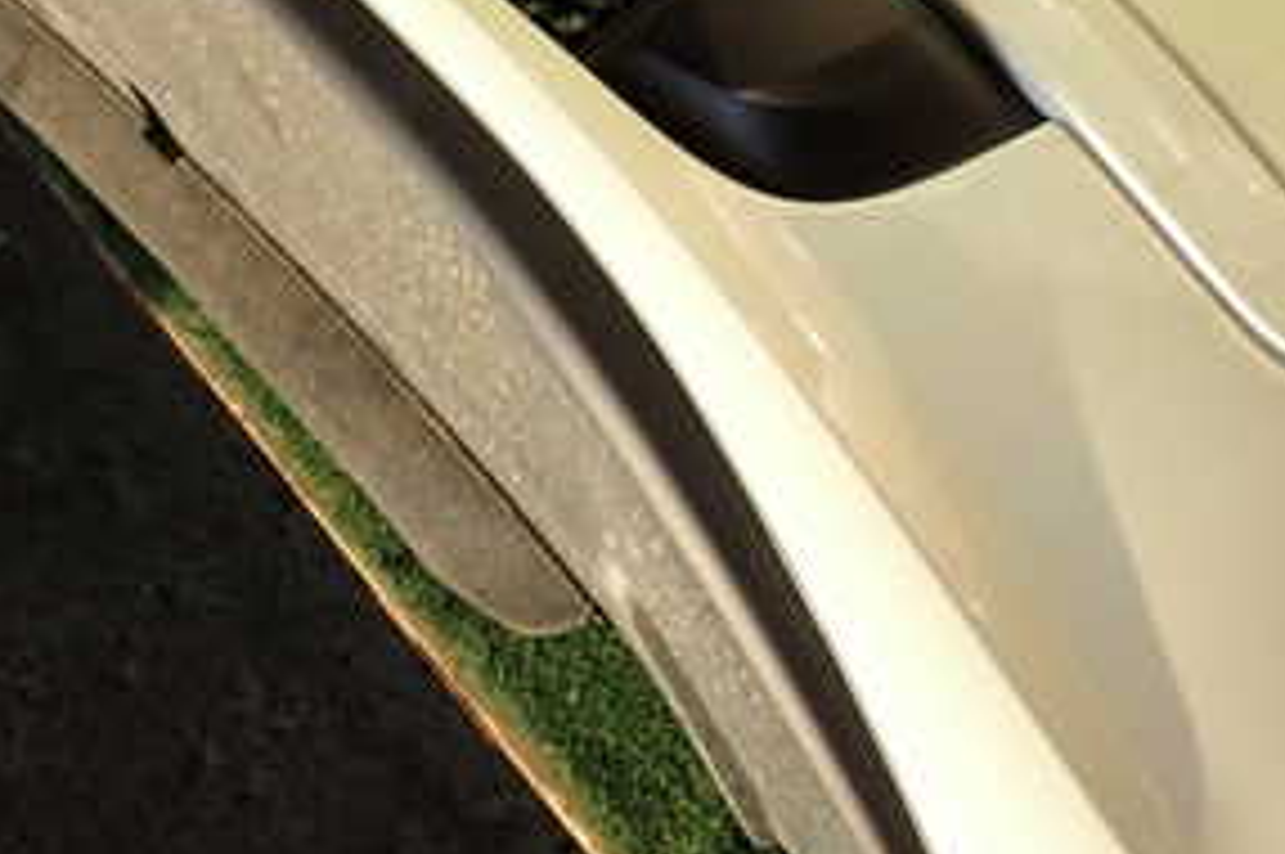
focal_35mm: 83
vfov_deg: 16.4
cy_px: 301
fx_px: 2959
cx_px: 944
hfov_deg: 24.3
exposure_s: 1/400
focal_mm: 6.83
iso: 100
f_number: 2.7
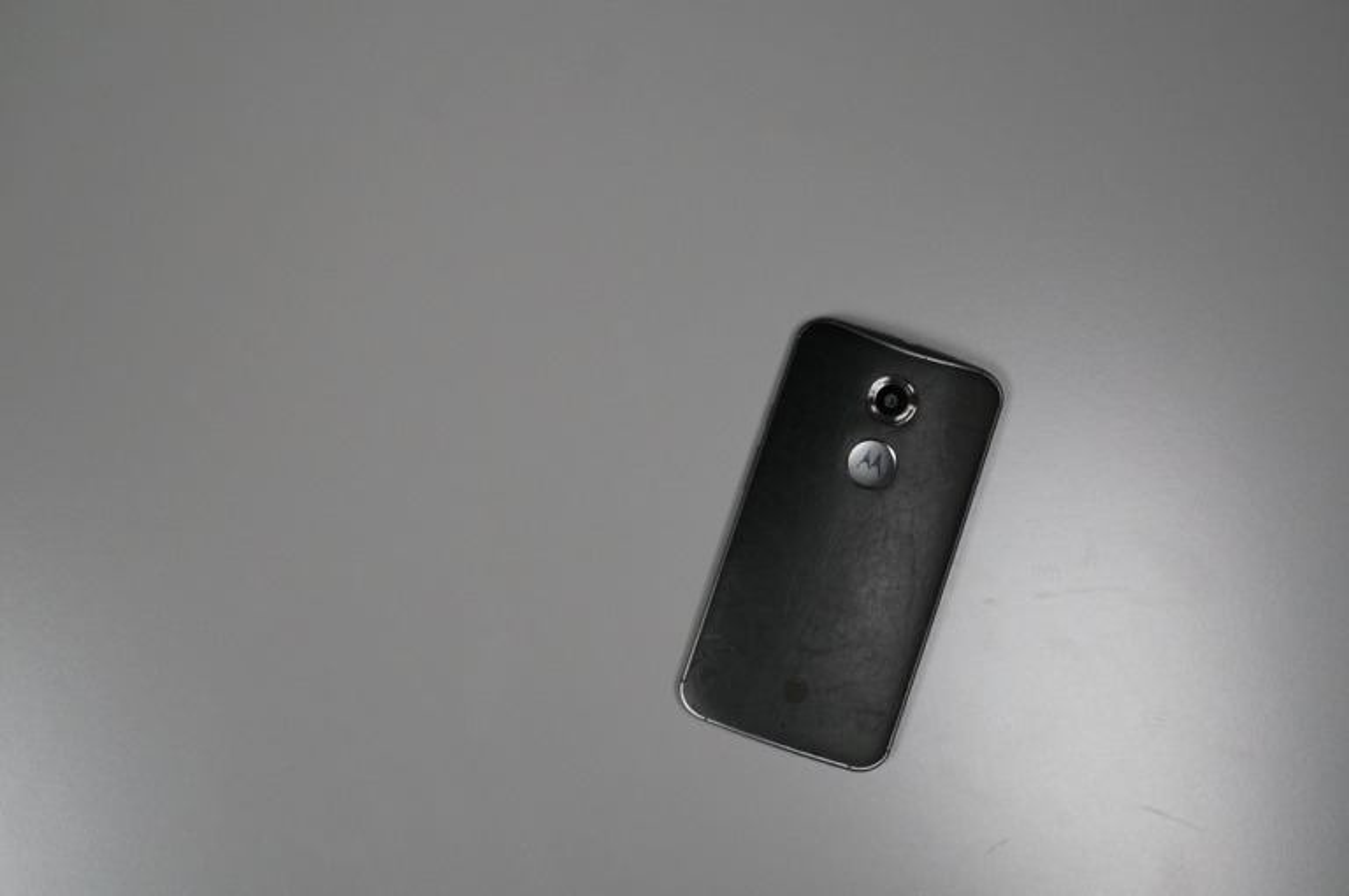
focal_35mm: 45
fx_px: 1684
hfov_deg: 43.7
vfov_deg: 29.8
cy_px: 448
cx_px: 674
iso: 800
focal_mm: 30
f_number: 6.3
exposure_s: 1/60
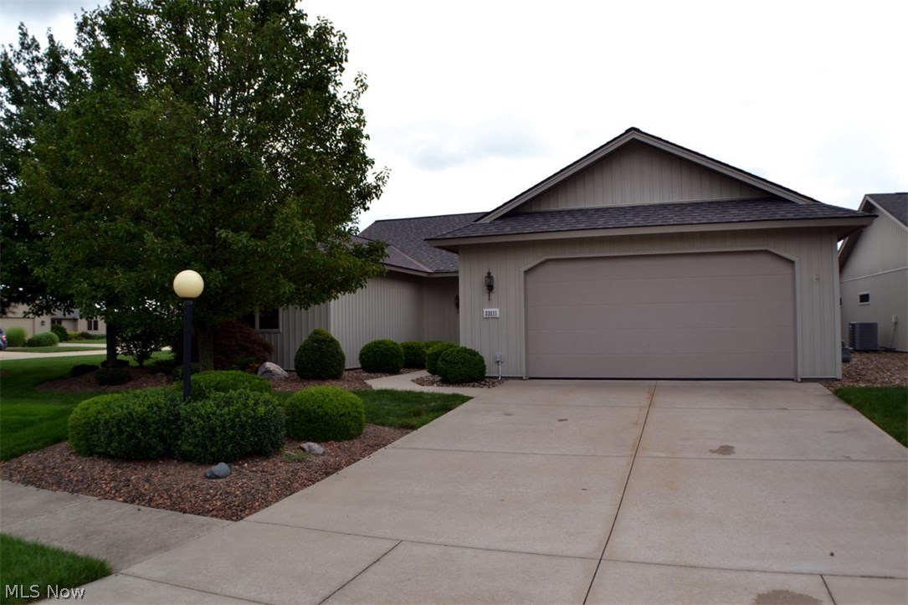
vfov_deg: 40.0
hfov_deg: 57.2
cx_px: 454
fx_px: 832
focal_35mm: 33
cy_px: 302
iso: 100
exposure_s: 1/200
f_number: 7.1
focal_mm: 22
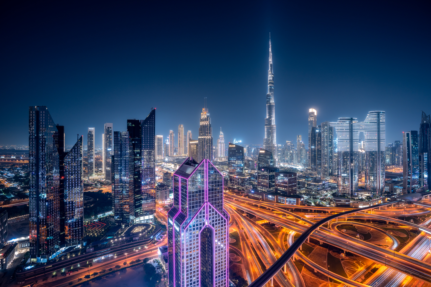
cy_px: 144
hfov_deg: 96.7
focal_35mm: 16
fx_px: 192
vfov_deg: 73.7
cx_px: 216
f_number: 8
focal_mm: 16
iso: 100
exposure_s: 4
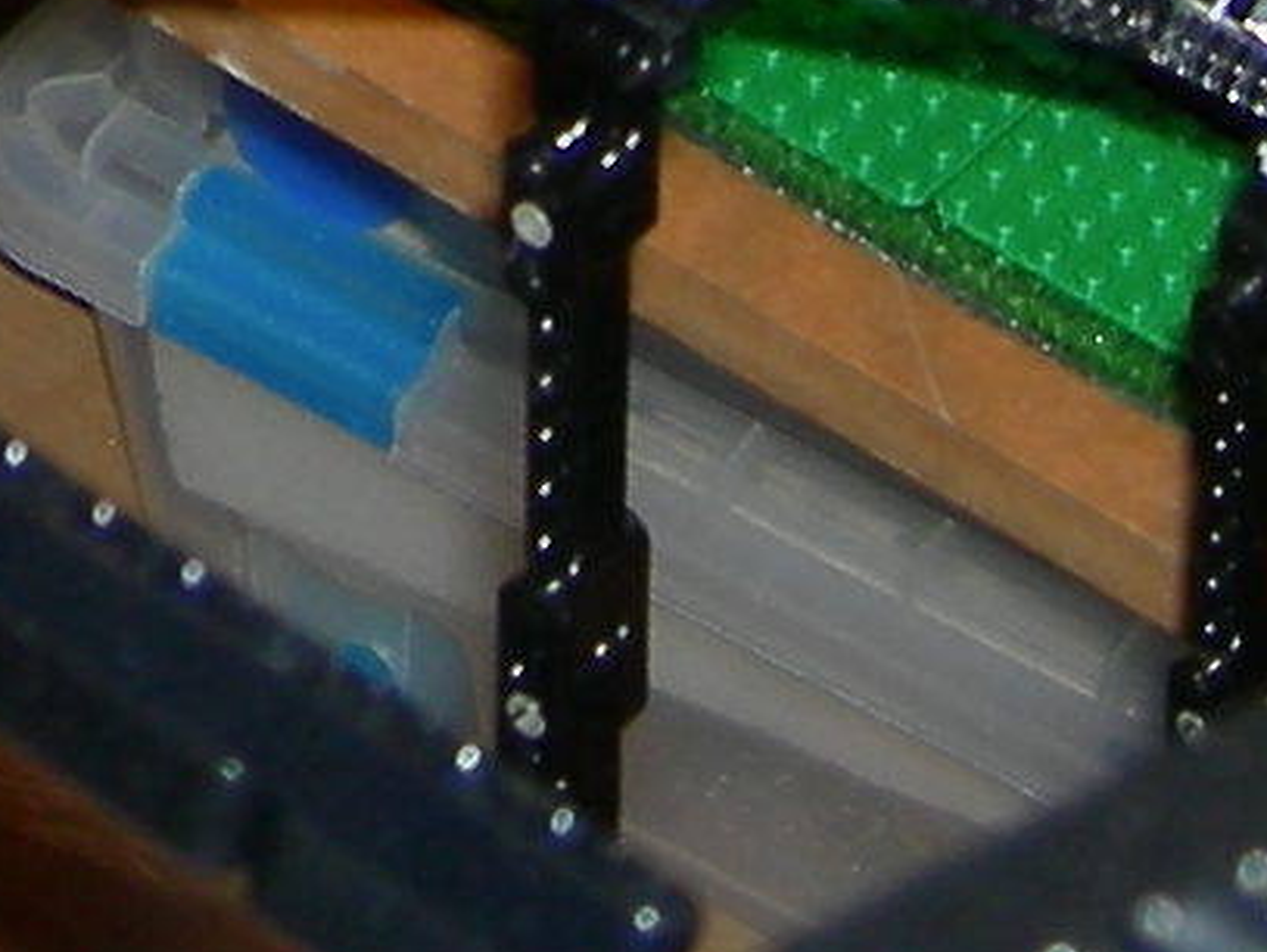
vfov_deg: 6.0
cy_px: -1954
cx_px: 78
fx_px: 8389
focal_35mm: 229
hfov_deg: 8.6
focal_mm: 7.5
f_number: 2.7
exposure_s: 1/60.1
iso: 64
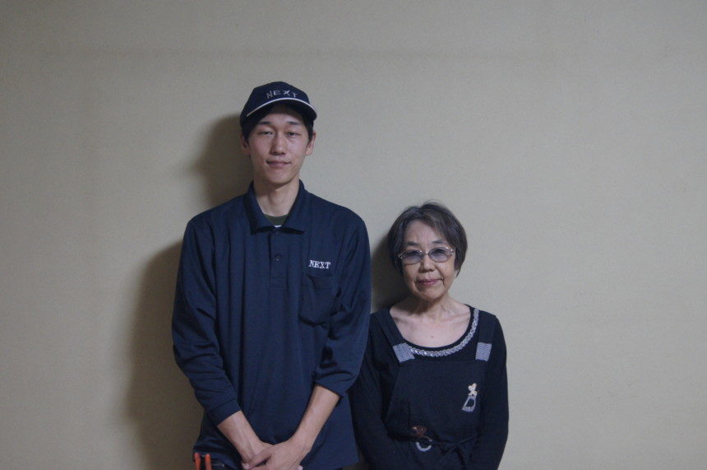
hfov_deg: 37.9
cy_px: 235
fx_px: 1030
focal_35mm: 52
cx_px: 354
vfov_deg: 25.7
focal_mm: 35
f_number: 5
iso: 1600
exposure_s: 1/30
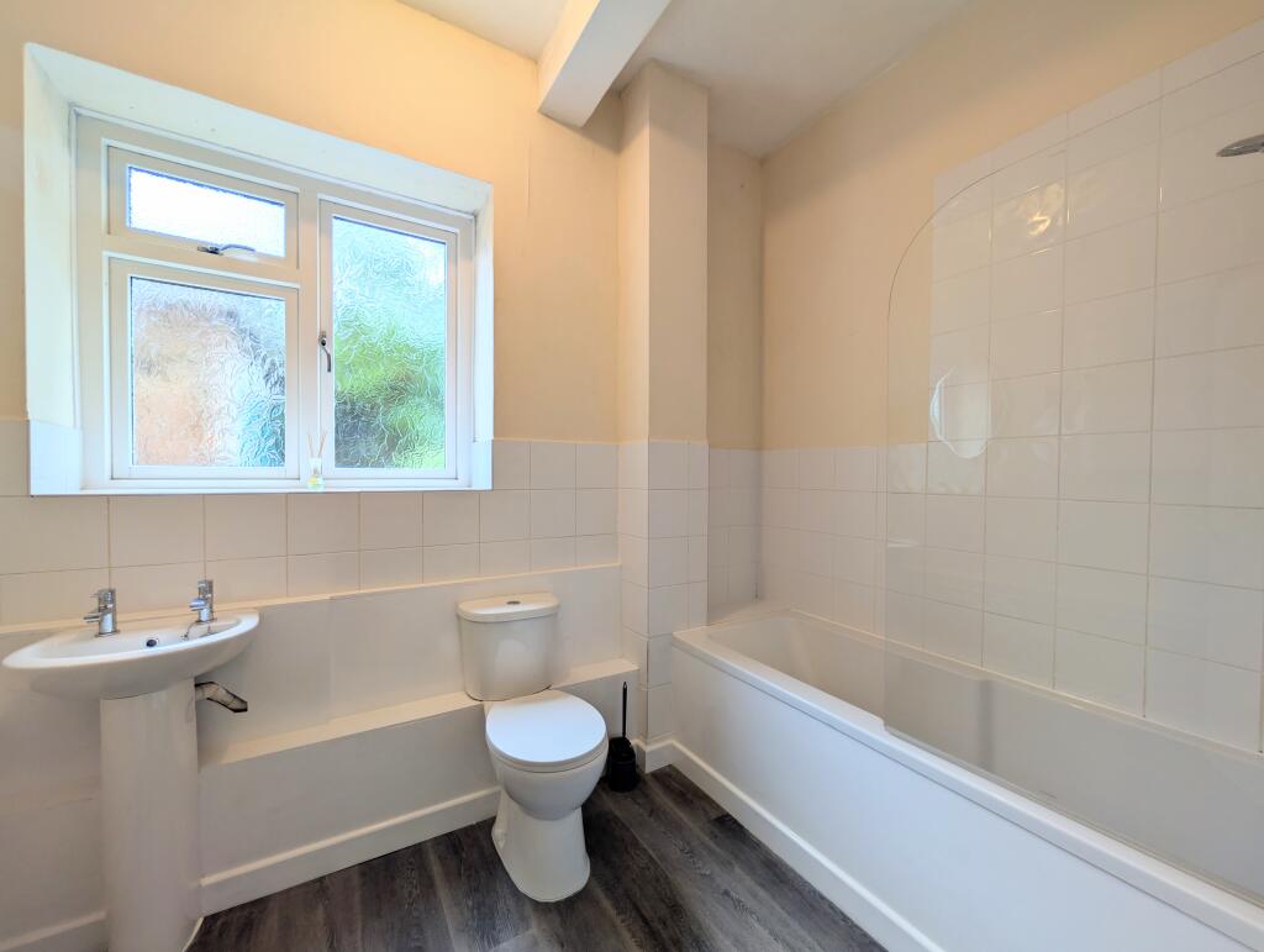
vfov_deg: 94.6
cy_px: 476
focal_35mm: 12
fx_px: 439
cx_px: 632
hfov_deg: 110.5
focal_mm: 2.02
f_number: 1.7
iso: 50
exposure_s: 1/137
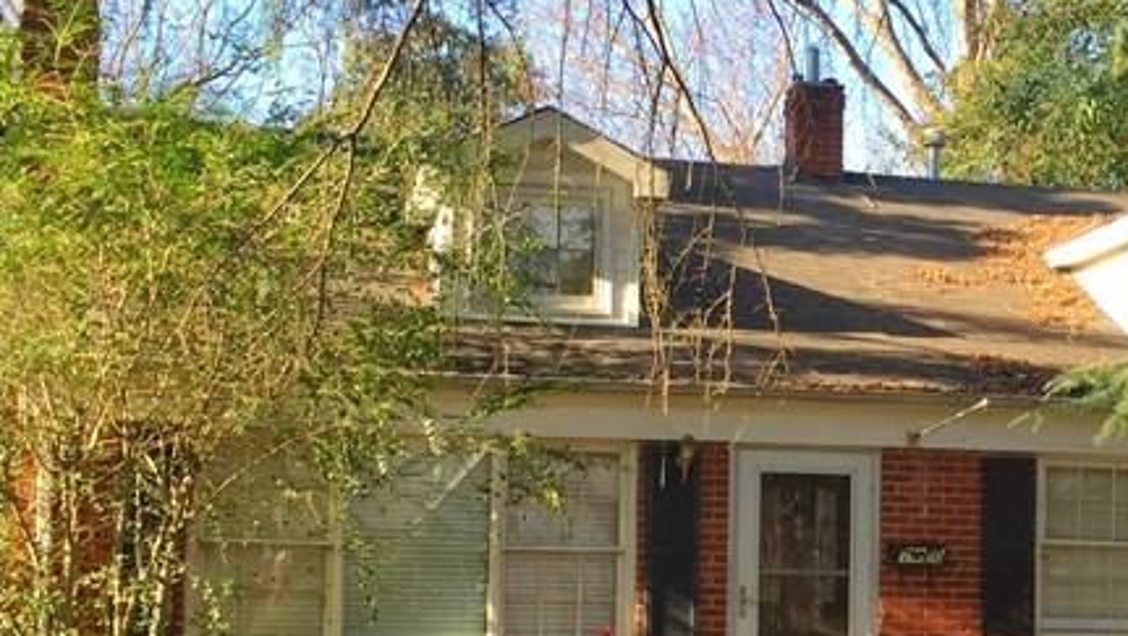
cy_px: 521
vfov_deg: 16.0
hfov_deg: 27.5
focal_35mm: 75
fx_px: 2245
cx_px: 945
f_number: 2.2
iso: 32
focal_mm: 4.15
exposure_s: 1/286
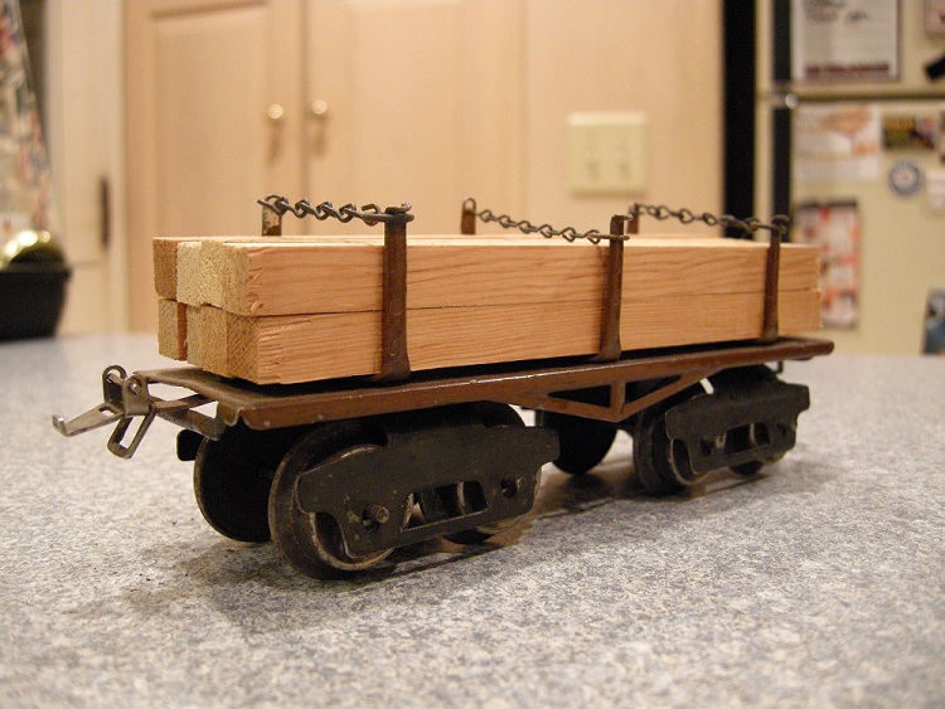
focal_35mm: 35
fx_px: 956
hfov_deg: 52.6
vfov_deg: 40.7
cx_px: 472
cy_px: 354
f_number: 2.7
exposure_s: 1/12.2
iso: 400
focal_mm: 7.5
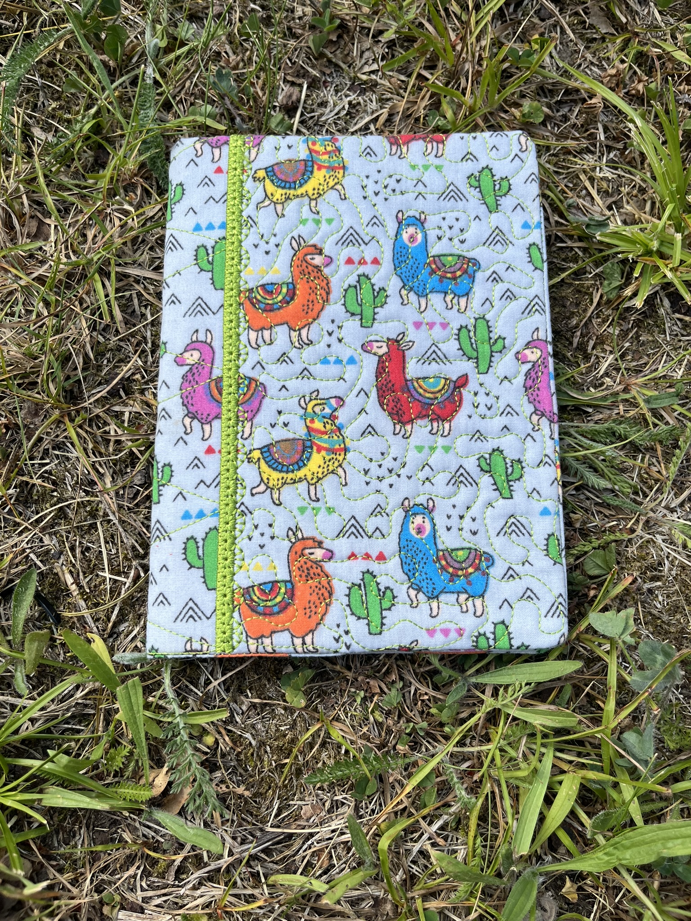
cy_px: 460
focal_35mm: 26
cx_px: 346
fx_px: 692
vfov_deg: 67.3
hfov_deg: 53.1
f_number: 1.6
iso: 50
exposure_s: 1/898
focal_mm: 5.1
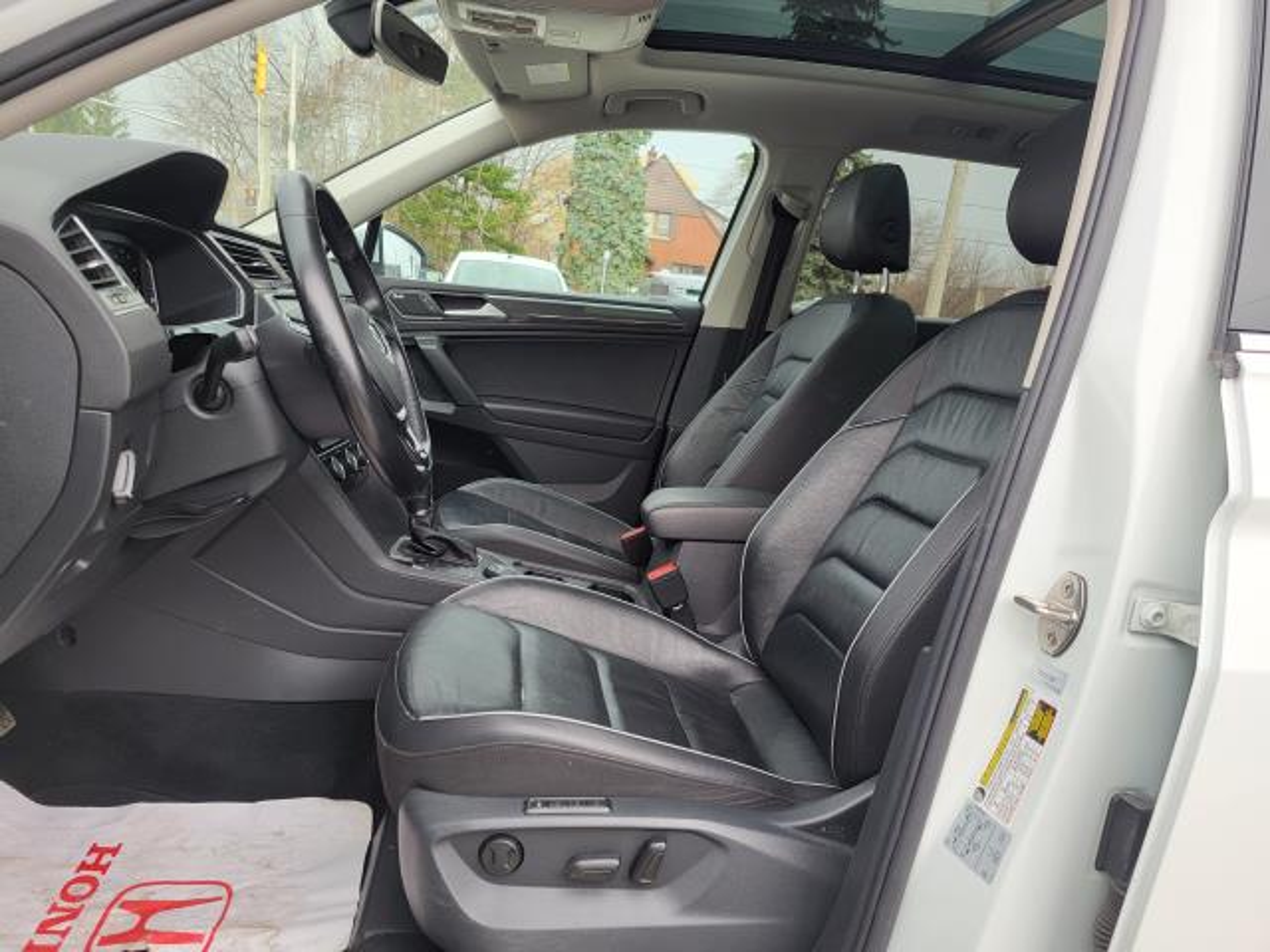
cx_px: 635
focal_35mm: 26
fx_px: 954
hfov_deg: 67.3
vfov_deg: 53.1
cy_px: 476
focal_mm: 5.4
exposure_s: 1/139
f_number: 1.8
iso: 40
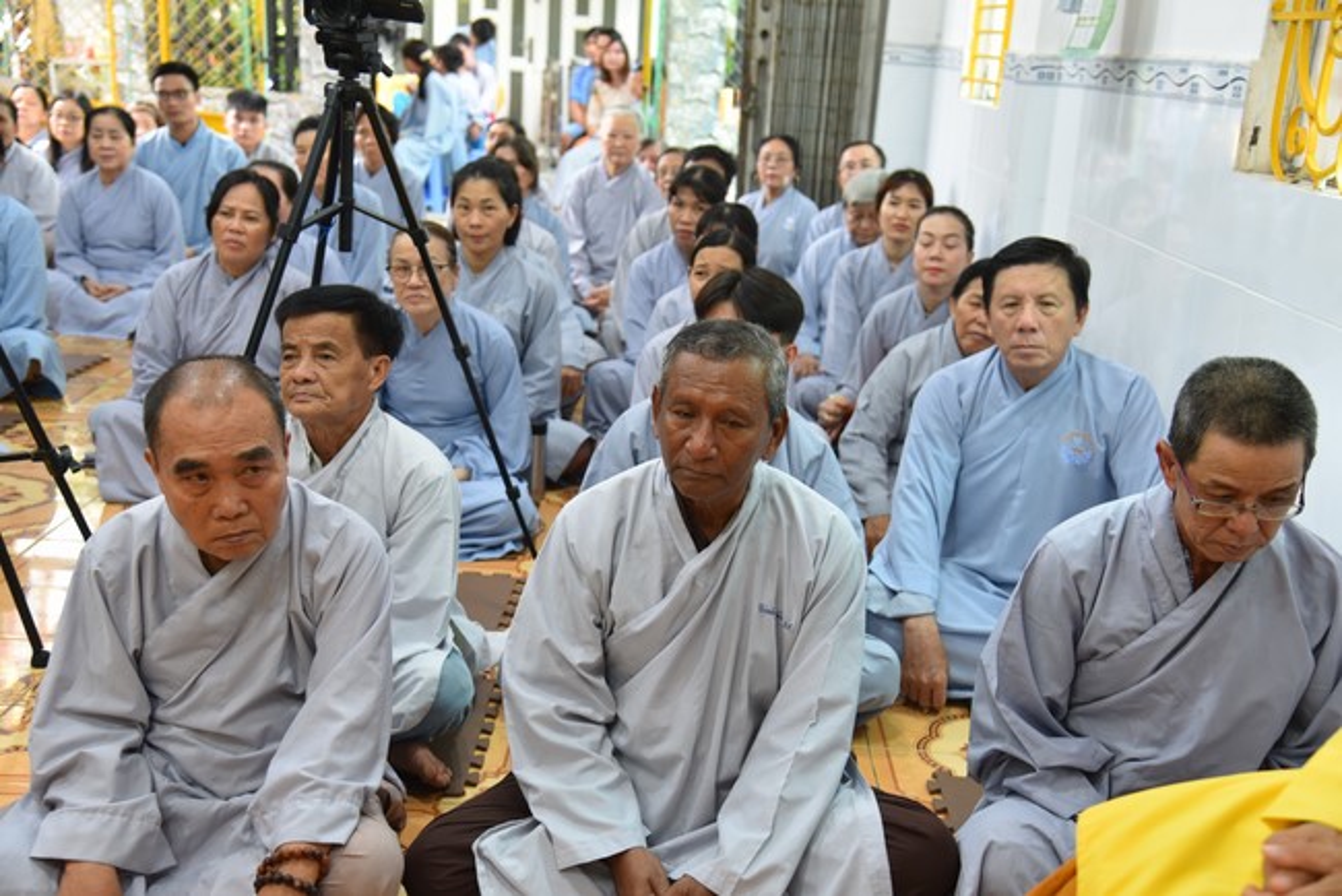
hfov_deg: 42.7
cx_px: 671
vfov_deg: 29.3
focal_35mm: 46
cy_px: 448
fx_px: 1715
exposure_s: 1/60
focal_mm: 46
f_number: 4
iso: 800
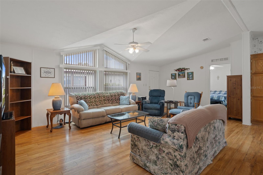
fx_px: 124
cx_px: 132
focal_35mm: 17
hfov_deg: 93.3
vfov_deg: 70.4
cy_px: 88
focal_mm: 17
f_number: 8
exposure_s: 1.3
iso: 320
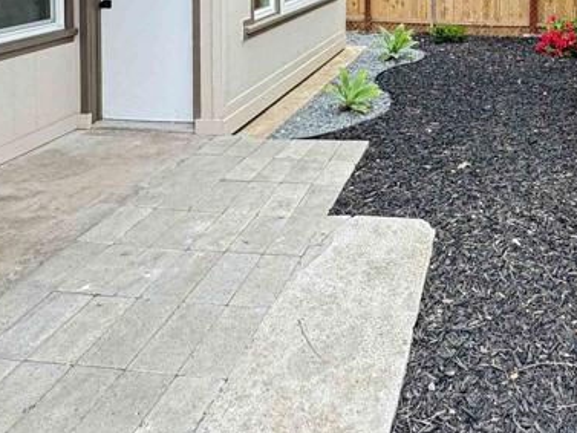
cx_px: 444
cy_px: -38
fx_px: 634
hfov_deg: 46.9
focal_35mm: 38
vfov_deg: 33.2
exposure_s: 1/99
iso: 100
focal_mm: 2.22
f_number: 2.2
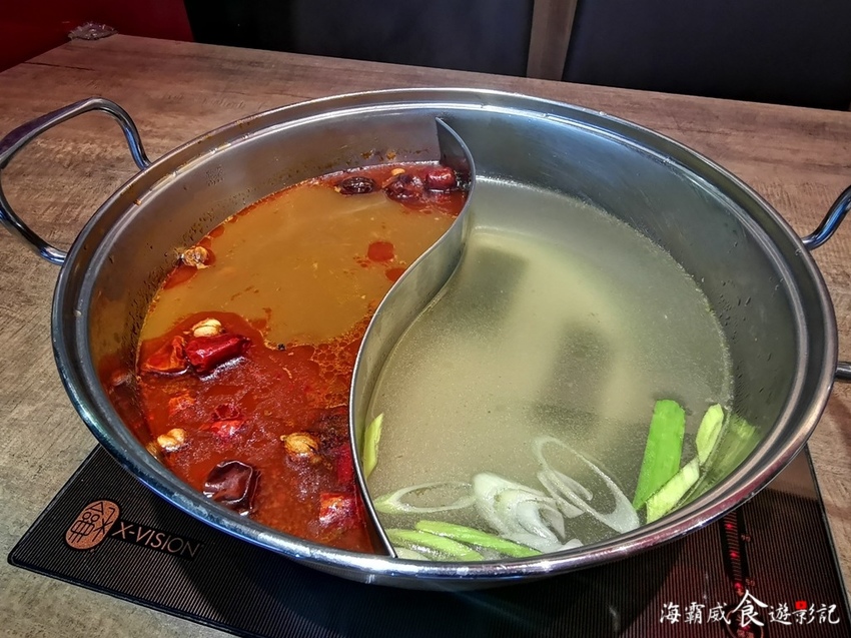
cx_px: 426
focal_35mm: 23
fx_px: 565
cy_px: 319
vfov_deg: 58.9
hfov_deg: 73.9
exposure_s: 4
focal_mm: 2.35
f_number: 2.2
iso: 400
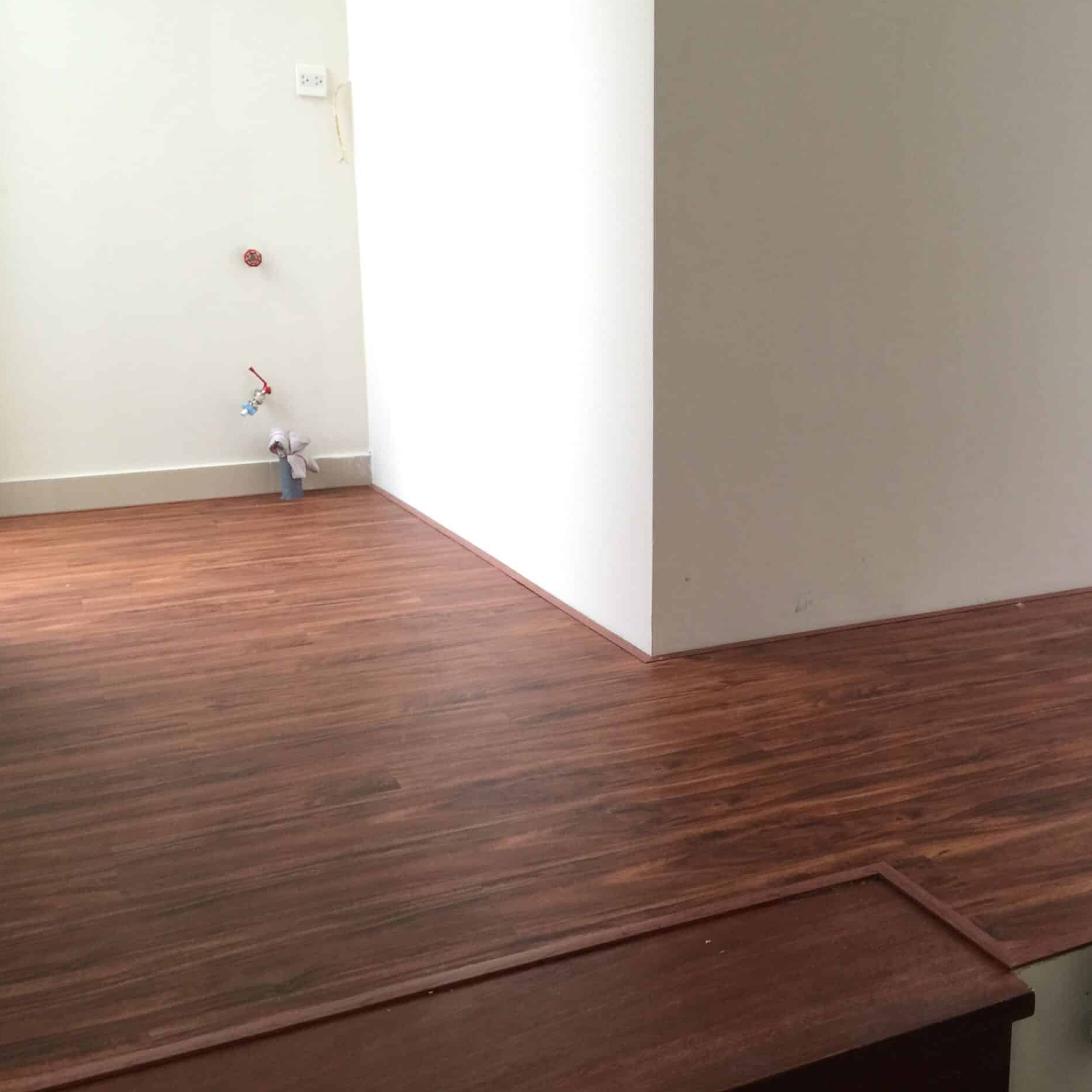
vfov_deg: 47.2
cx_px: 630
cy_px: 534
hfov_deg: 47.1
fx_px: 1249
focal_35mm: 35
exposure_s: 1/17
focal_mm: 4.15
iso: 80
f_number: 2.2
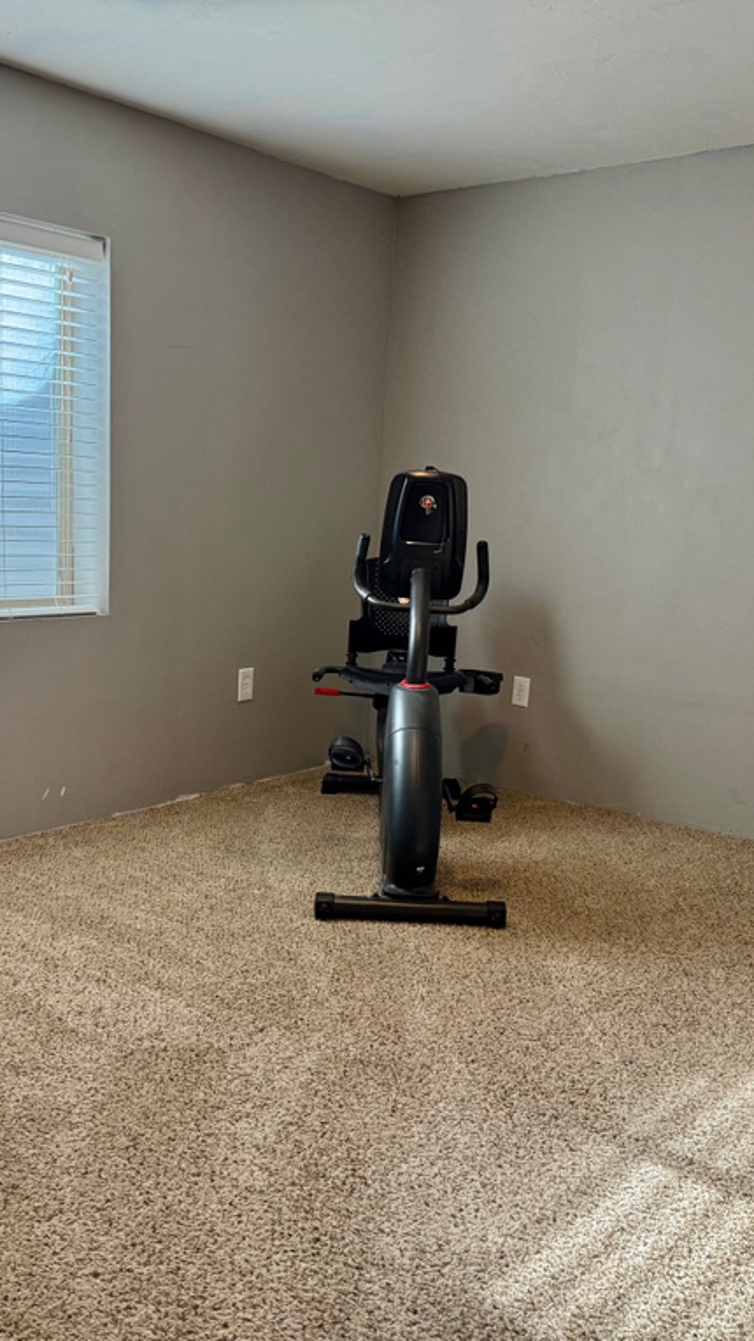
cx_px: 319
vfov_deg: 56.6
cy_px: 671
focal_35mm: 35
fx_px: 1245
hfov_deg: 33.6
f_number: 1.78
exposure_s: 1/120
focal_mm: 6.76
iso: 160
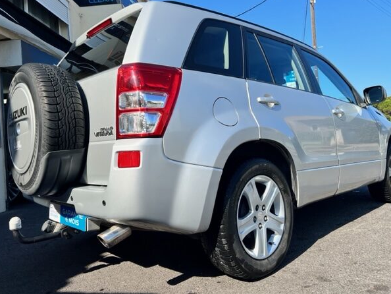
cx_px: 202
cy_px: 139
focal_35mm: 28
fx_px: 316
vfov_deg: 49.8
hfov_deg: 63.4
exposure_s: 1/2841
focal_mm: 5.7
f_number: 1.5
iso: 50
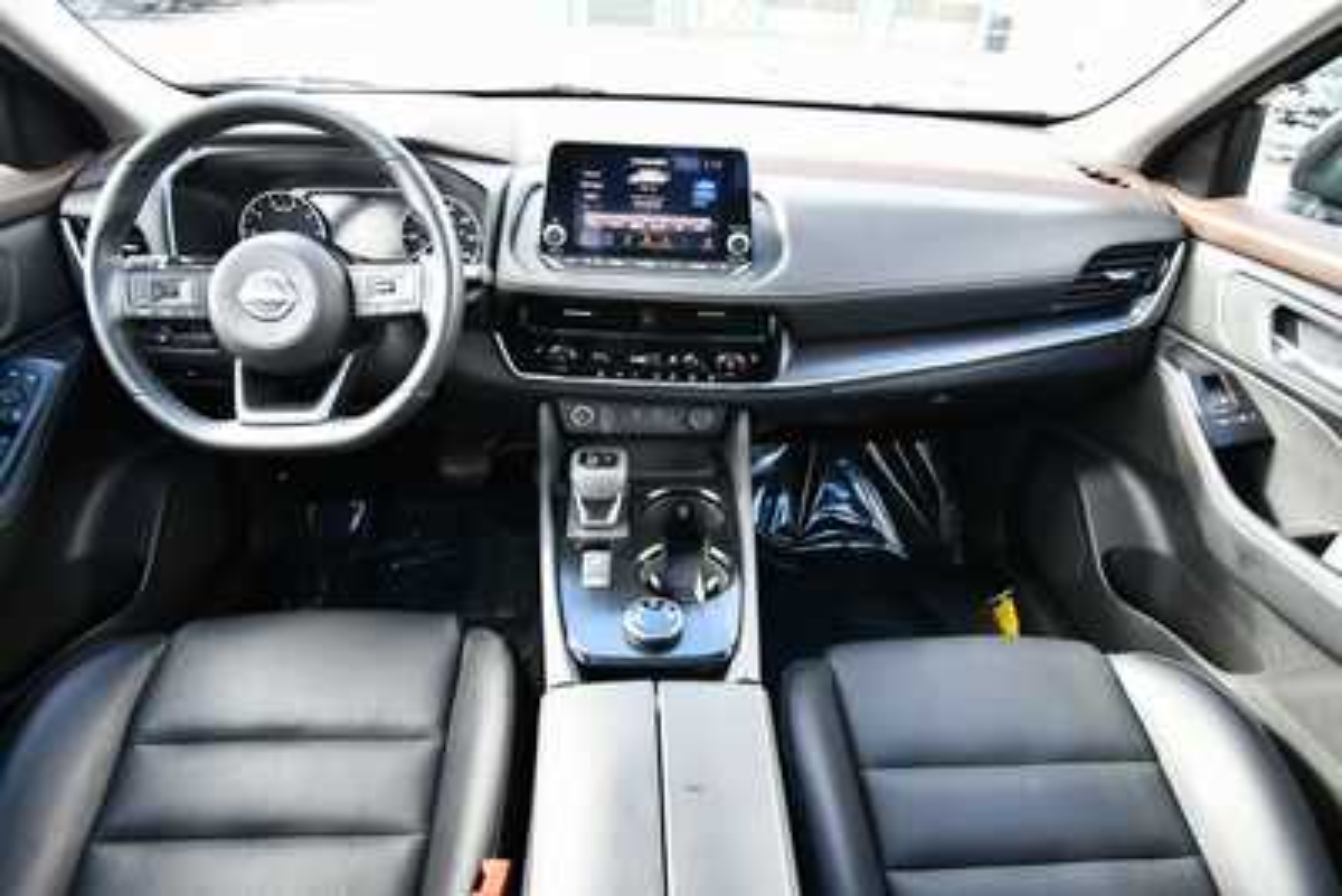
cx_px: 671
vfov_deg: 64.6
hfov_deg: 86.9
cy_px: 448
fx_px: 708
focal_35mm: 19
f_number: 5
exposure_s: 1/125
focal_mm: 13
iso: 1250
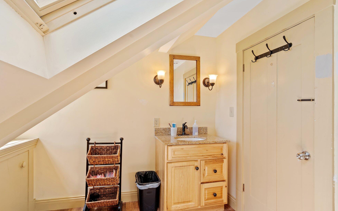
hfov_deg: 94.3
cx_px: 166
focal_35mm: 17
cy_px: 113
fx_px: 157
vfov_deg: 67.9
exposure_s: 1/3
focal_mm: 16
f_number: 9
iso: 64
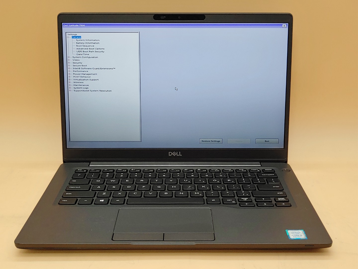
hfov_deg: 41.2
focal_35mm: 46
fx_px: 476
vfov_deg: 31.5
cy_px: 134
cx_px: 179
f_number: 1.8
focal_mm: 4.36
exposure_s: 1/113
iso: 50
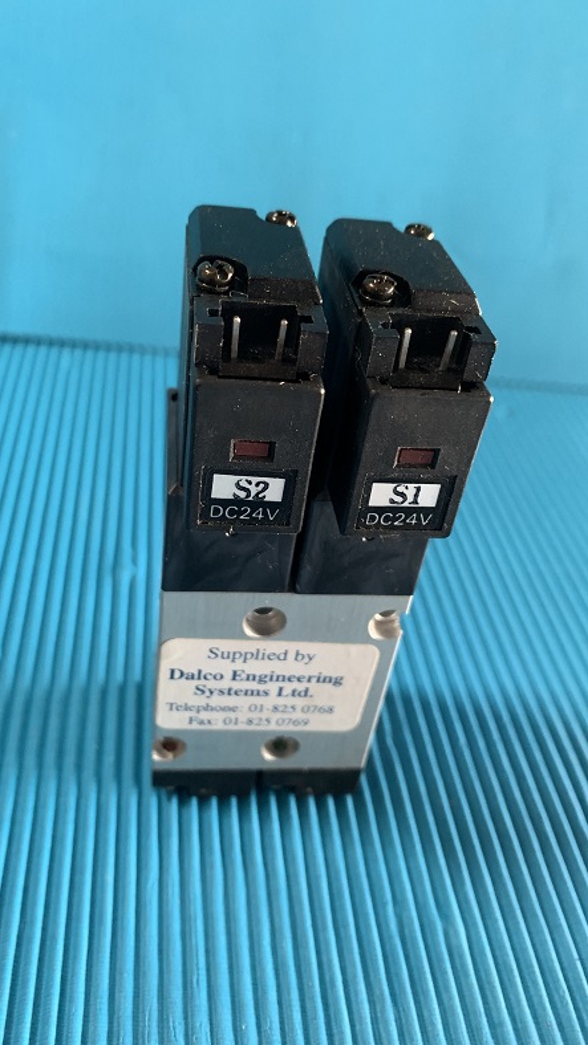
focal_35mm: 29
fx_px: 804
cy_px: 513
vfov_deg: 66.1
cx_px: 287
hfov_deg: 40.2
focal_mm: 4.25
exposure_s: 1/60
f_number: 1.8
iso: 320
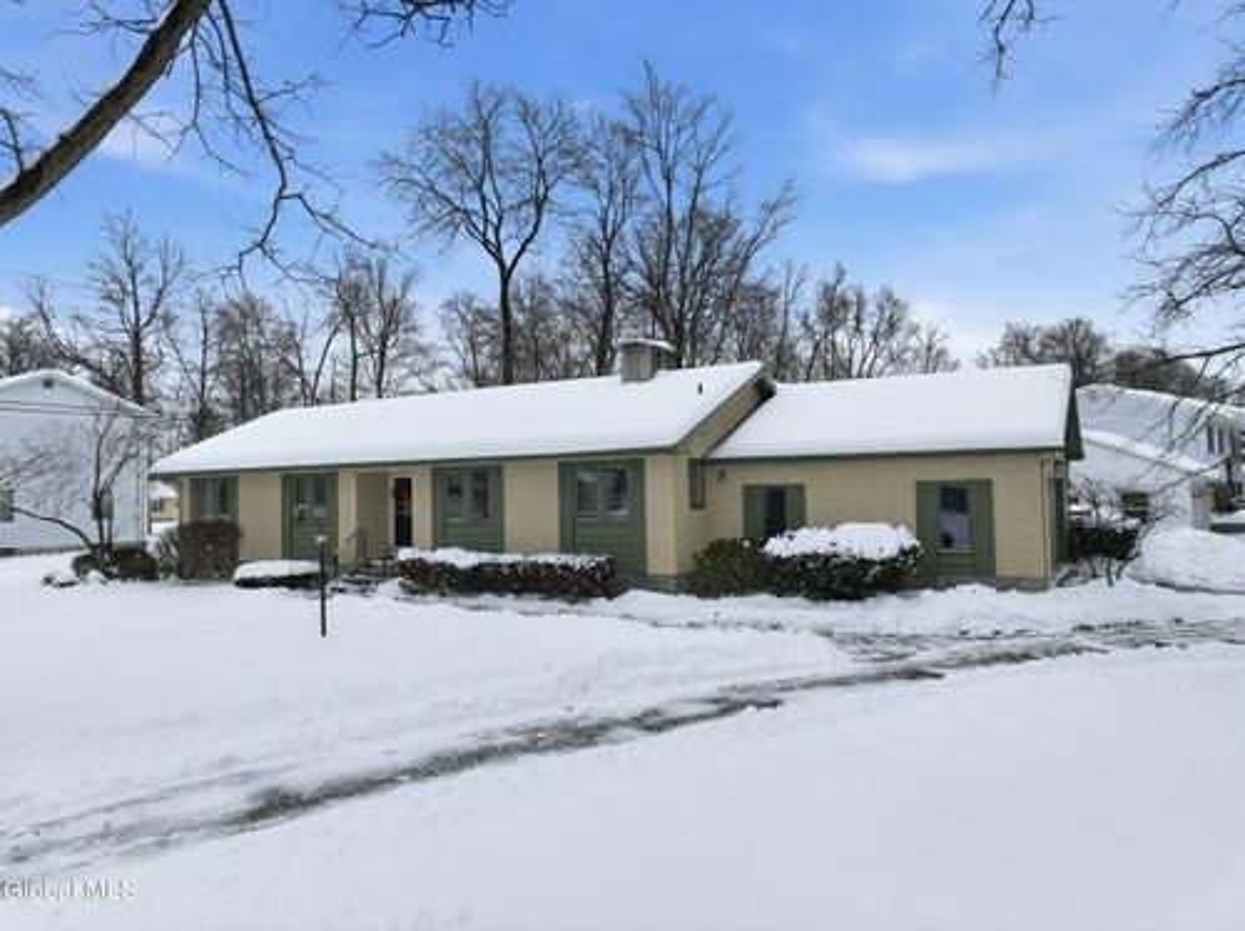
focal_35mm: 24
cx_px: 622
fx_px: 862
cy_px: 466
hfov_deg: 71.6
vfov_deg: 56.7
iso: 100
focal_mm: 12.3
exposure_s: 1/4000
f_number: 2.8
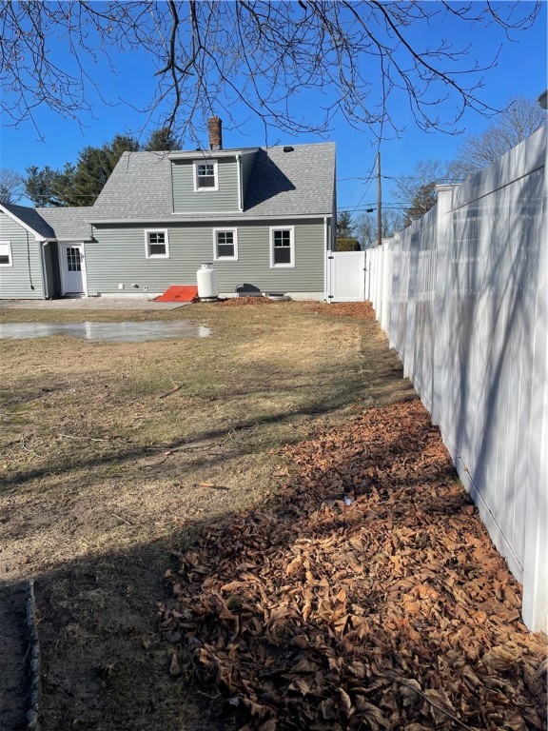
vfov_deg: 67.3
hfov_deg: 53.1
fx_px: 549
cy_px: 366
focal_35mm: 26
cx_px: 274
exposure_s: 1/3300
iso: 32
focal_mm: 4.2
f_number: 1.6
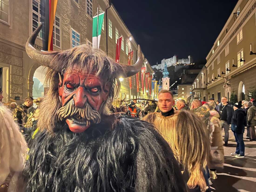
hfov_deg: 67.3
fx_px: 192
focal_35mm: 26
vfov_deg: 53.1
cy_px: 96
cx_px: 128
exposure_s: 1/14
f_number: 1.6
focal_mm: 5.1
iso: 1250
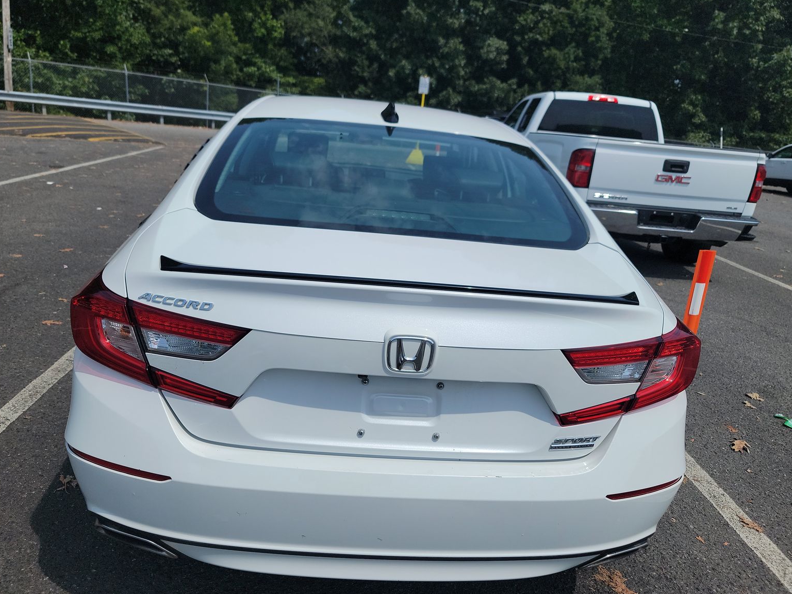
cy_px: 290
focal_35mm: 25
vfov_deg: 54.9
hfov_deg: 69.4
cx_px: 389
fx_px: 572
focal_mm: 6.7
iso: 50
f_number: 1.8
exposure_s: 1/1794
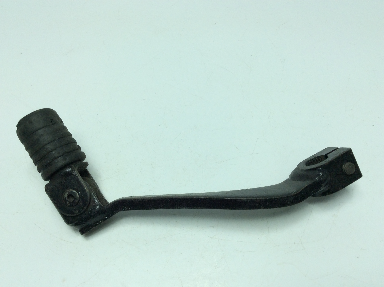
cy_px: 144
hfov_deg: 56.9
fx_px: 354
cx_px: 192
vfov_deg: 44.1
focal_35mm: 32
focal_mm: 3.3
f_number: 2.4
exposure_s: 1/596
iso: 32
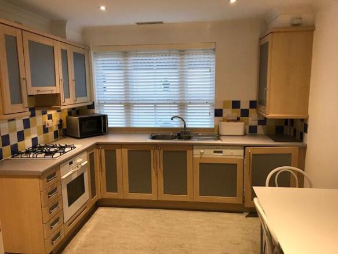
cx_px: 169
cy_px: 127
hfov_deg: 63.5
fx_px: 273
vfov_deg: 49.7
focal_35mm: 28
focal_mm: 3.99
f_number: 1.8
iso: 32
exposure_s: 1/25
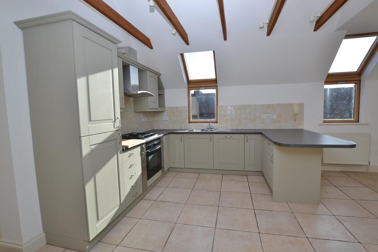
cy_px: 126
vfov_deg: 72.1
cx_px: 189
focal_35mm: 16
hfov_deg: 95.0
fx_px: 173
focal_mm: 11
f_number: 6.3
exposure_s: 1/160
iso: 100
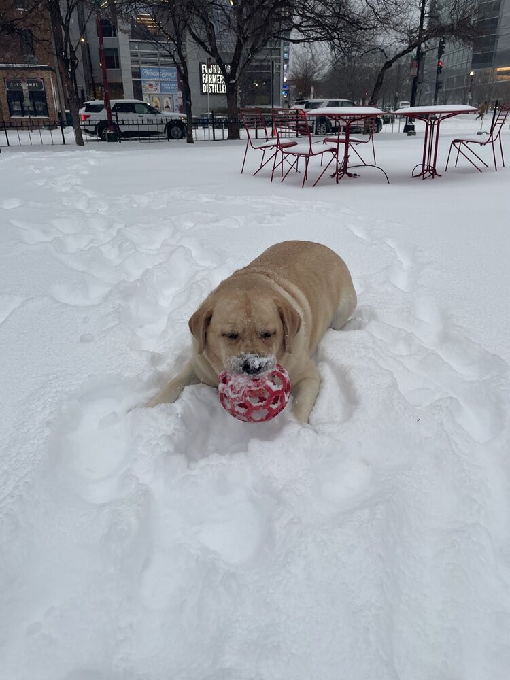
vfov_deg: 67.3
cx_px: 255
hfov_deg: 53.1
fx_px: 511
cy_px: 340
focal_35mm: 26
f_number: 1.6
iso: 32
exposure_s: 1/121
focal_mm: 4.2
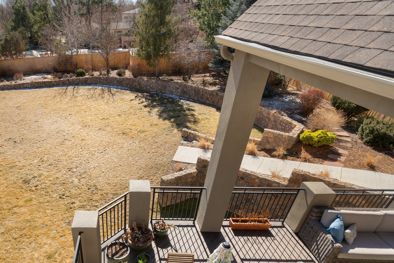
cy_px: 178
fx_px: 241
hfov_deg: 75.7
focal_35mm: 22
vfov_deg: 55.9
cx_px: 127
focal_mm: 16
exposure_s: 1/45
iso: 100
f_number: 6.7
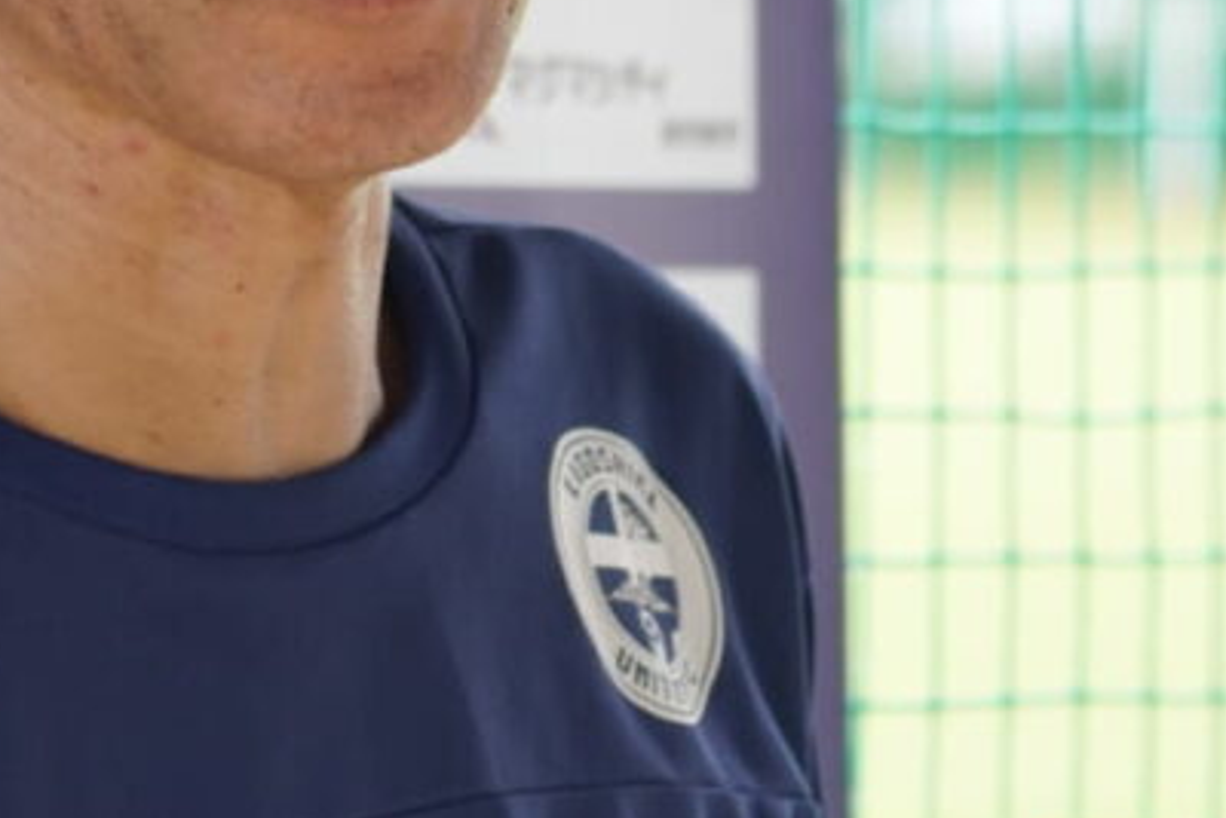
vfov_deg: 3.6
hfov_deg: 5.4
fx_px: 13081
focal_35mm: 384
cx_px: 294
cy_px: -202
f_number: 5
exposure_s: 1/160
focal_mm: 100
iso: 400
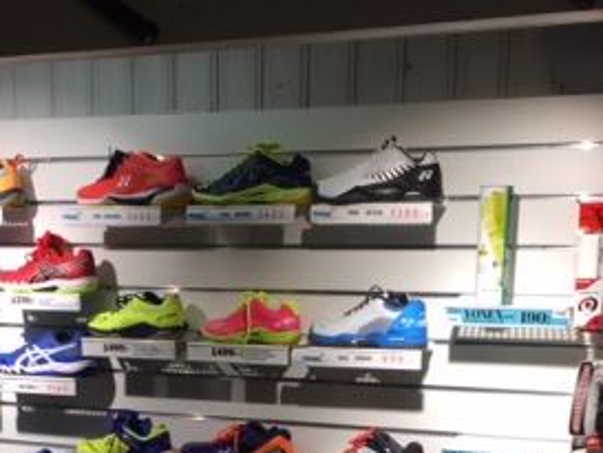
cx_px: 263
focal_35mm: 68
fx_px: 1185
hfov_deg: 28.5
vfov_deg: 20.4
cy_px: 522
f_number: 2.2
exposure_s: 1/100
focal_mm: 4.15
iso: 32
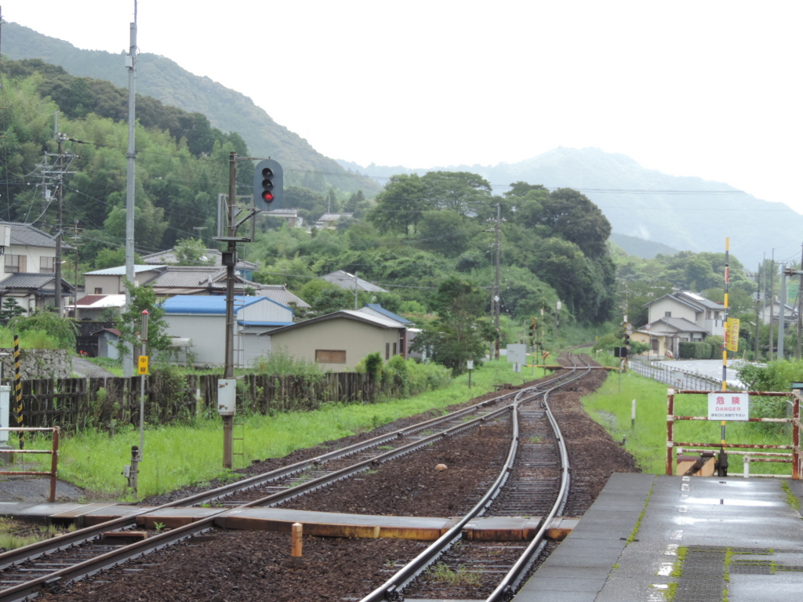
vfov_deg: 14.1
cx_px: 402
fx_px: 2436
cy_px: 301
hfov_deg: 18.7
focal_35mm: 105
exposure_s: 1/200
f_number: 4.2
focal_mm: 18.7
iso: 80
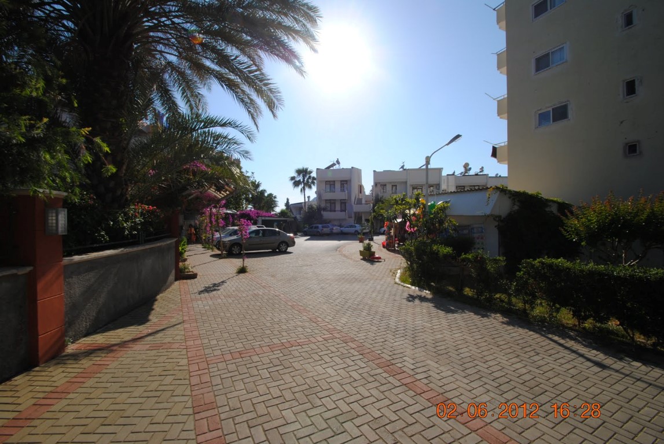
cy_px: 222
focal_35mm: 15
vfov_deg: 77.5
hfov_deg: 100.3
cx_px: 332
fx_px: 277
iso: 100
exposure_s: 1/200
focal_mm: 10
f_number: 11
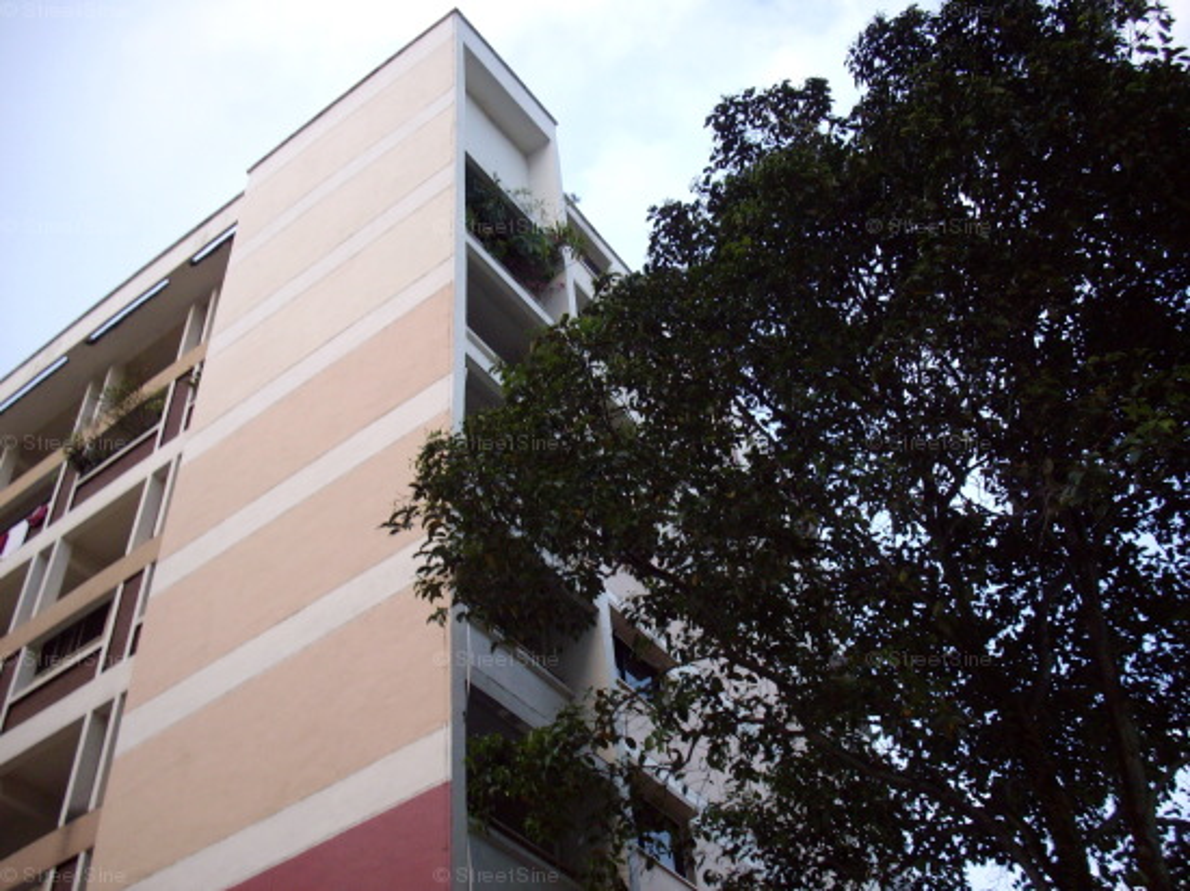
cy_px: 446
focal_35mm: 37
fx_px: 1271
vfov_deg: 38.6
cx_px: 595
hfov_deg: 50.2
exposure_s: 1/60
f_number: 2.8
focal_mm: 6.2
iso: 160
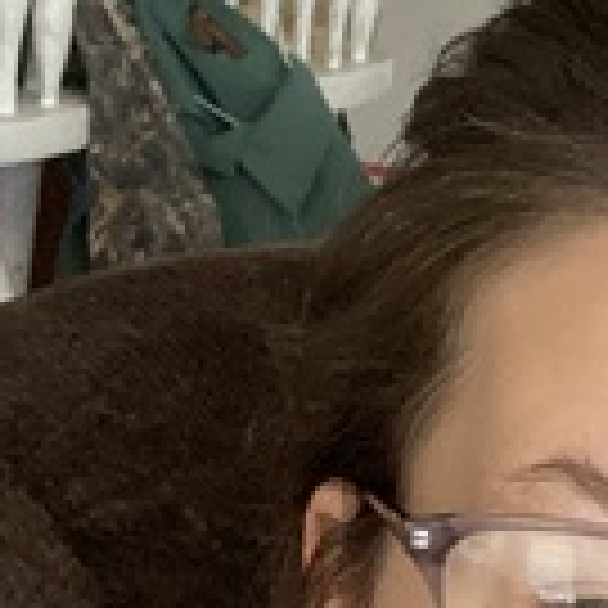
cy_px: 680
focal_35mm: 98
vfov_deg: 17.1
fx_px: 1947
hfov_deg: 16.6
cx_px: 831
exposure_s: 1/49
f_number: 2.2
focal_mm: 2.71
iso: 400
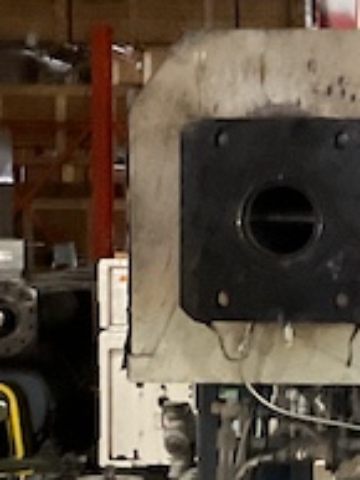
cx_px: 439
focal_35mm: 154
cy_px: 371
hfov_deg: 9.5
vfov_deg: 12.8
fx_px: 2133
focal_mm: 3
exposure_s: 1/30
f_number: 1.8
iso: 400
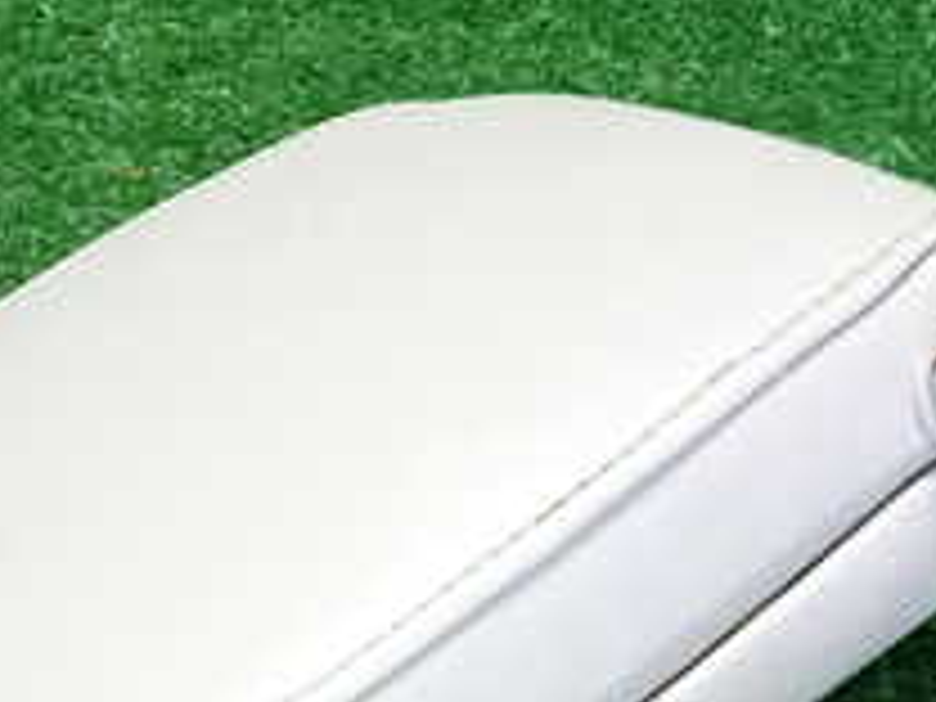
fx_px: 1947
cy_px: 783
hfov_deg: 26.9
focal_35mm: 72
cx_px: 590
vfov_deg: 19.5
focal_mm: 4.5
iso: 250
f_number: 2
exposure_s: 1/30
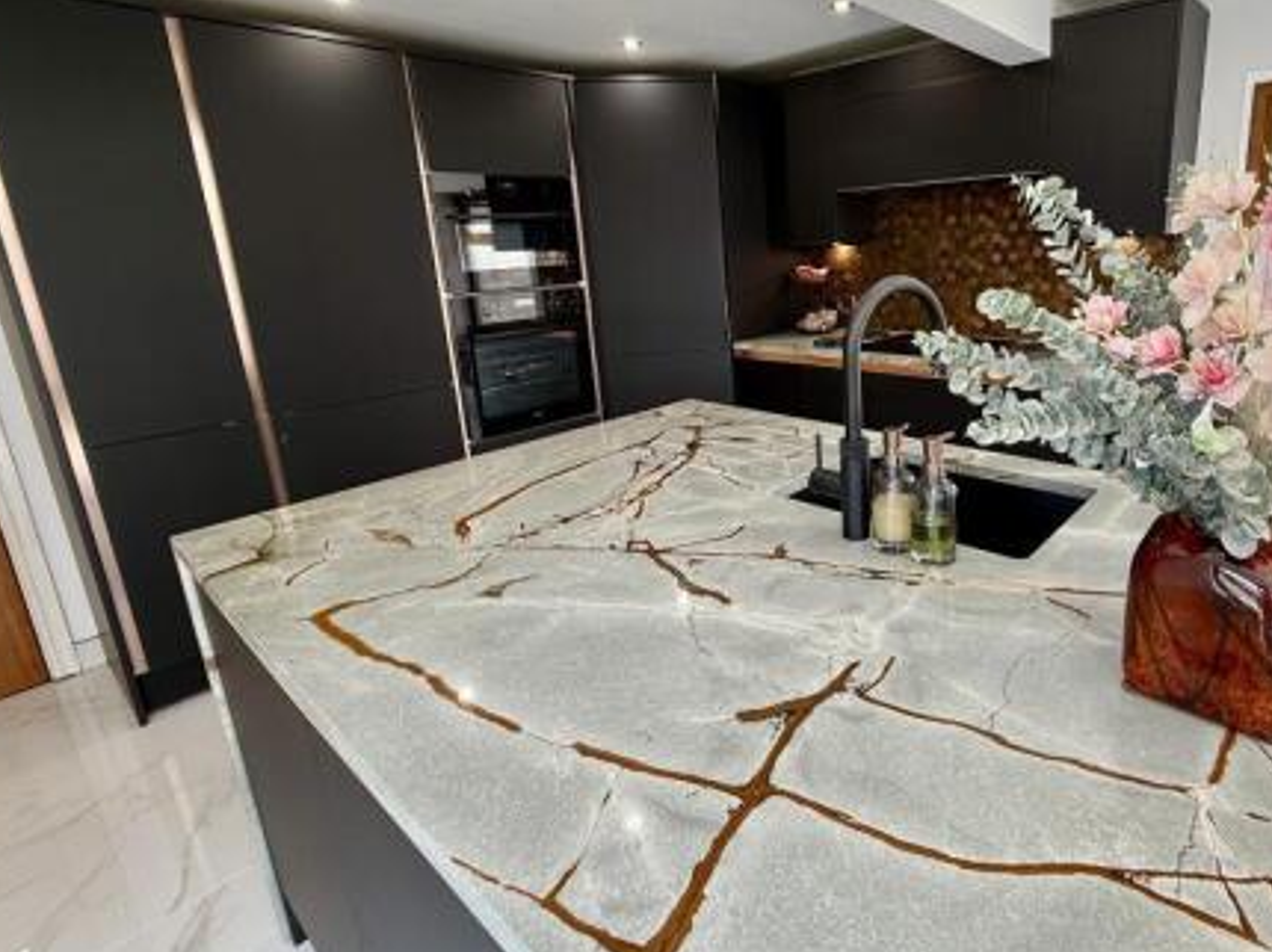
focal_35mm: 19
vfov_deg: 68.2
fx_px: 698
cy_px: 404
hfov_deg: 82.4
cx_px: 824
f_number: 2.2
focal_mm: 2.22
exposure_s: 1/100
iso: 100
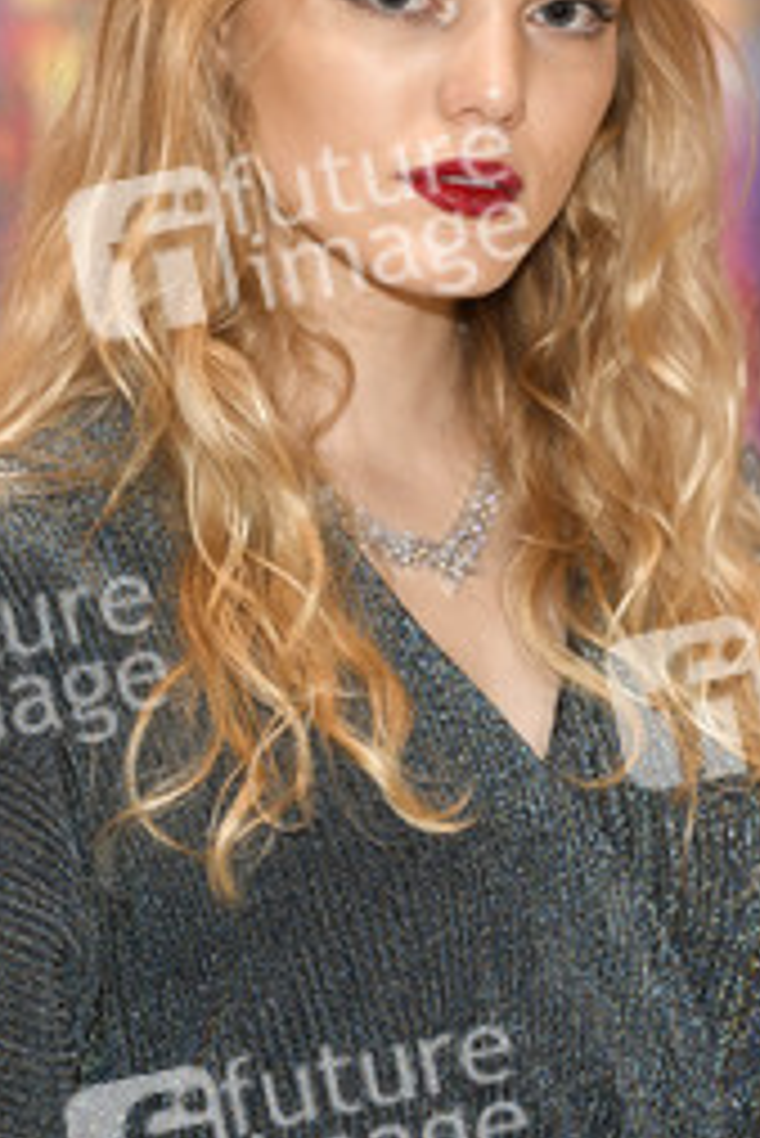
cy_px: 459
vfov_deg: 9.3
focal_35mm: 221
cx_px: 427
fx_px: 6988
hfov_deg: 6.2
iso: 800
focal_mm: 140
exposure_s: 1/320
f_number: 4
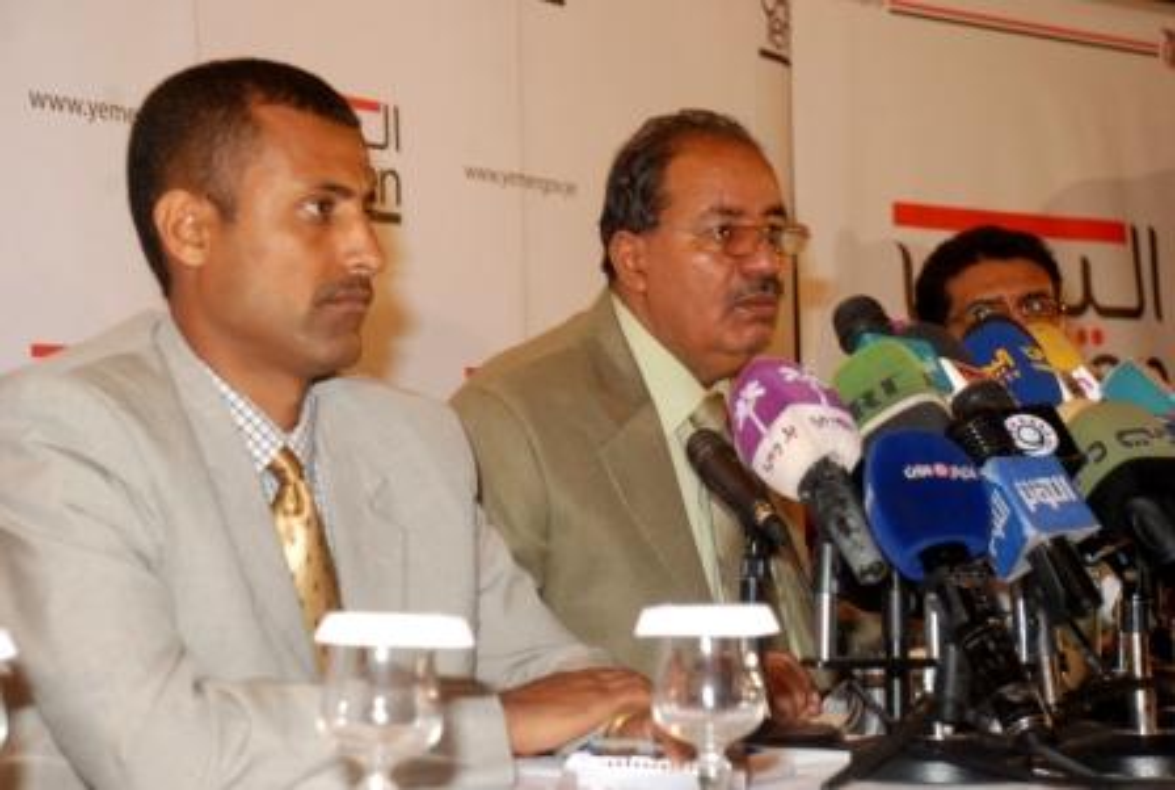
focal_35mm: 78
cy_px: 395
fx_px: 2552
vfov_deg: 17.6
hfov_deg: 25.9
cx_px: 588
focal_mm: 52
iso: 800
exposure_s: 1/60
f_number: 5
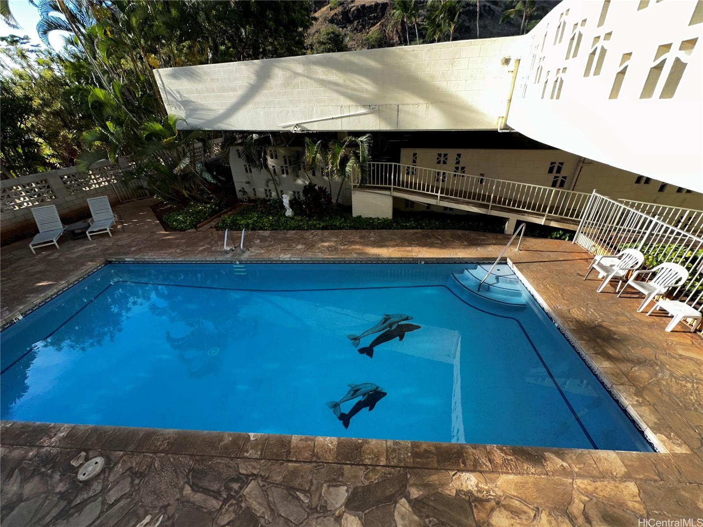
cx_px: 352
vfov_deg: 85.7
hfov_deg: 102.1
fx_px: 284
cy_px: 264
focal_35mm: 14
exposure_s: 1/483
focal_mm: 2.22
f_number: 2.2
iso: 32
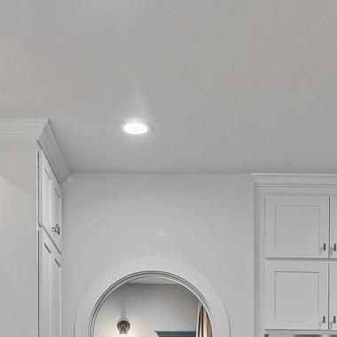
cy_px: 438
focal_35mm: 69
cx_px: 206
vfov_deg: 22.4
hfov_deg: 24.9
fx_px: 760
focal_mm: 10
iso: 250
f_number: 9
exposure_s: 1/4
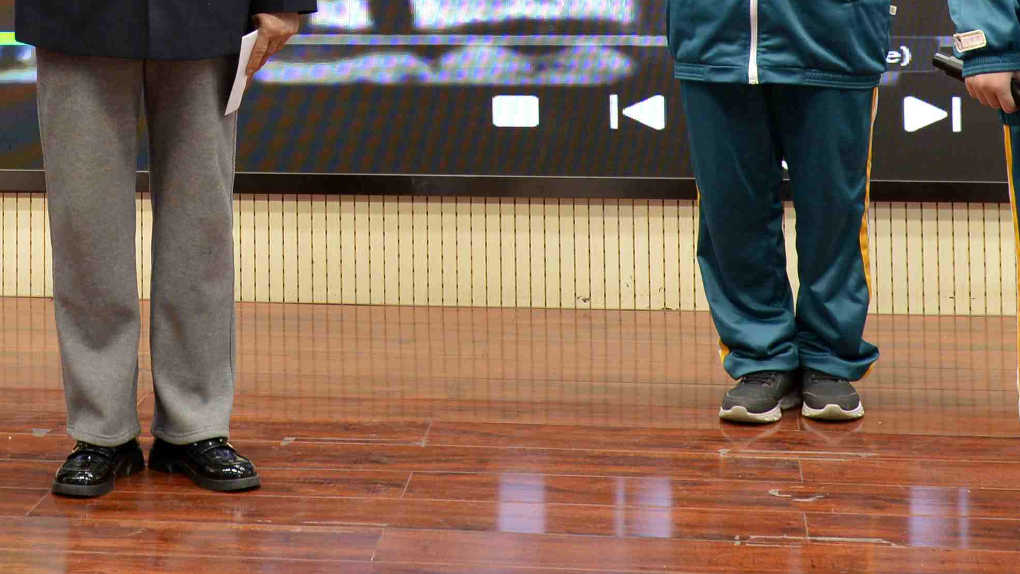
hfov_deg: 20.4
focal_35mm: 103
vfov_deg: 11.3
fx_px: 2786
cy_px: -307
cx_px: 140
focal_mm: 32
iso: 640
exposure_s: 1/100
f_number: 5.6
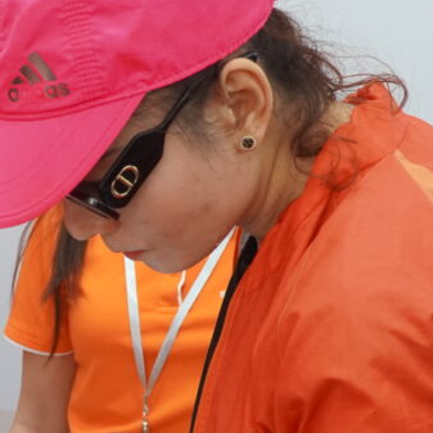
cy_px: 253
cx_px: -53
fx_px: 1415
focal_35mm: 100
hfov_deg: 16.8
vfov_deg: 17.4
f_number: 4
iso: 1600
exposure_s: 1/160
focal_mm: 22
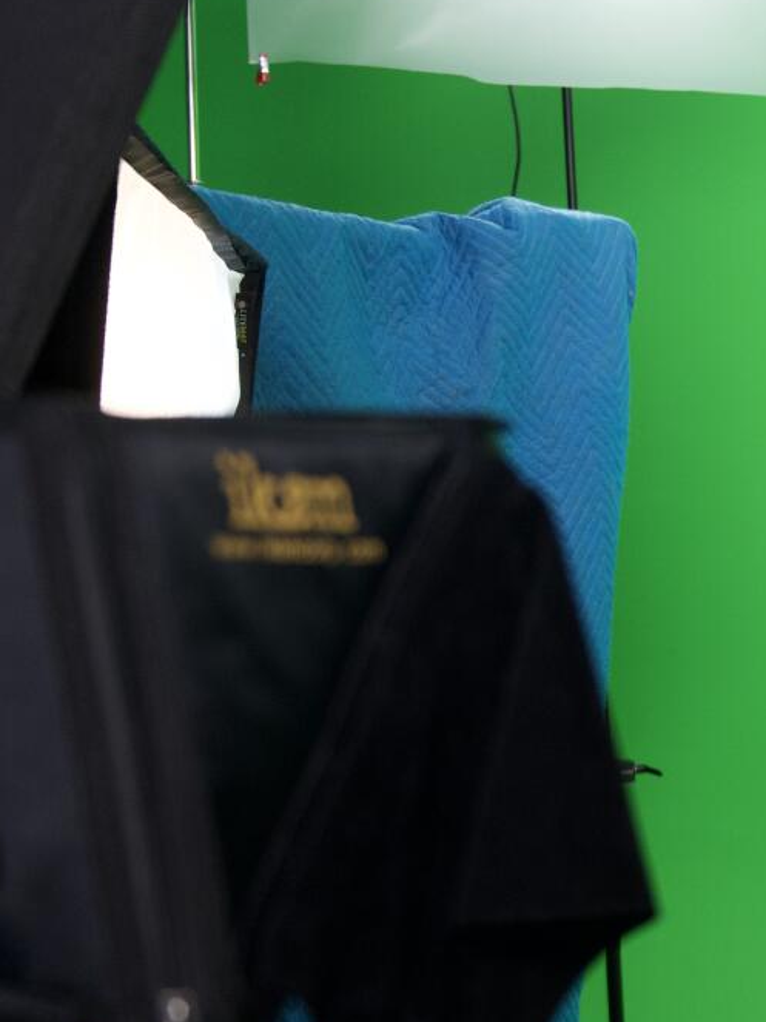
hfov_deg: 14.7
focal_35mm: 95
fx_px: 2804
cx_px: 1060
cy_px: 741
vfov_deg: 20.5
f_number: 4
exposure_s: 1/160
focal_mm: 39
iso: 1600
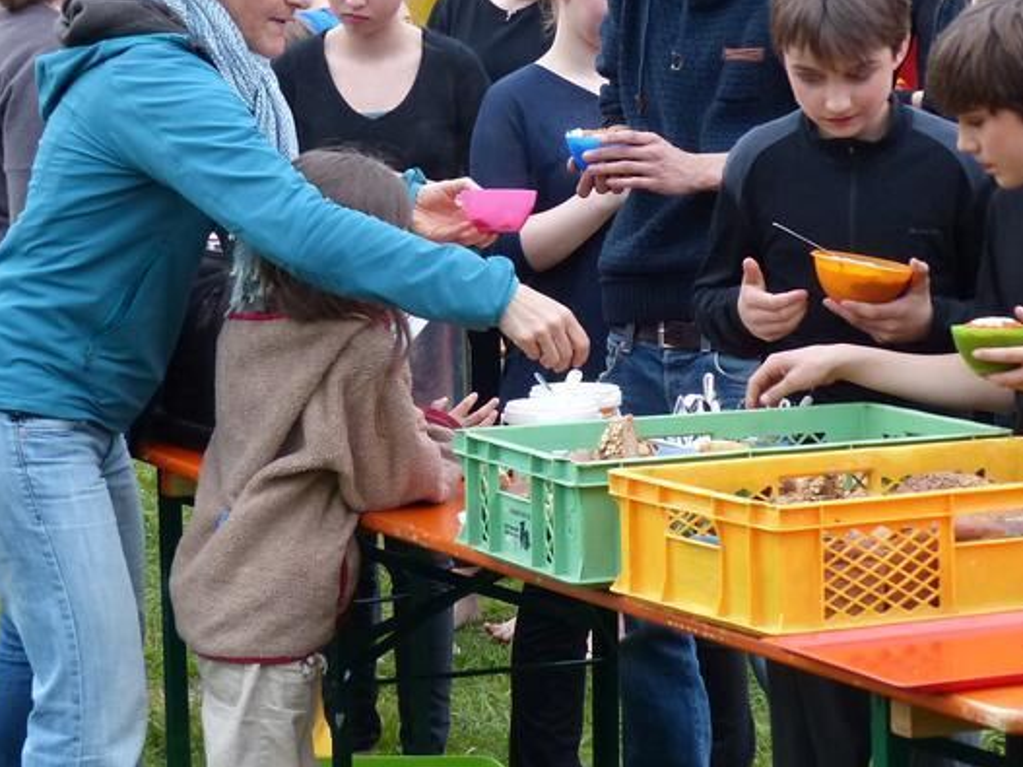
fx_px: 3871
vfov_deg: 11.3
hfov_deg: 15.1
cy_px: 223
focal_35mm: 131
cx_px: 547
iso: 250
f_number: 2.8
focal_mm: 12.5
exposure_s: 1/250
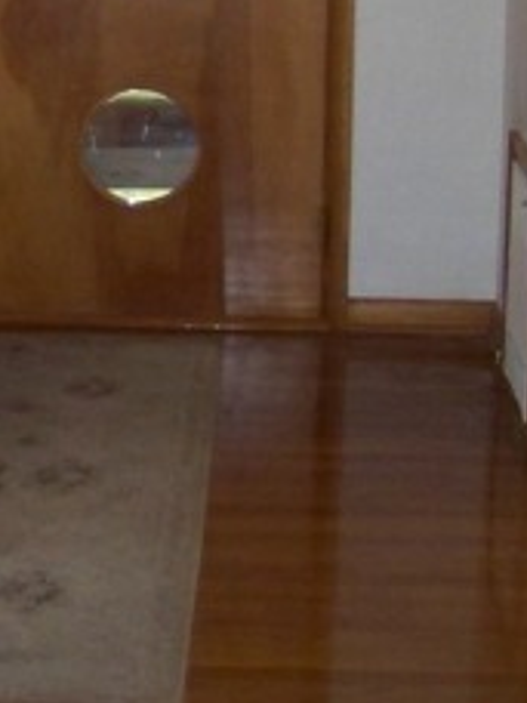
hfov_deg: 12.2
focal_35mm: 121
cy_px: 117
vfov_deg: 16.1
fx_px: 2456
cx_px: 46
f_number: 2.8
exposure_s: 1/30
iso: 200
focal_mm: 5.85
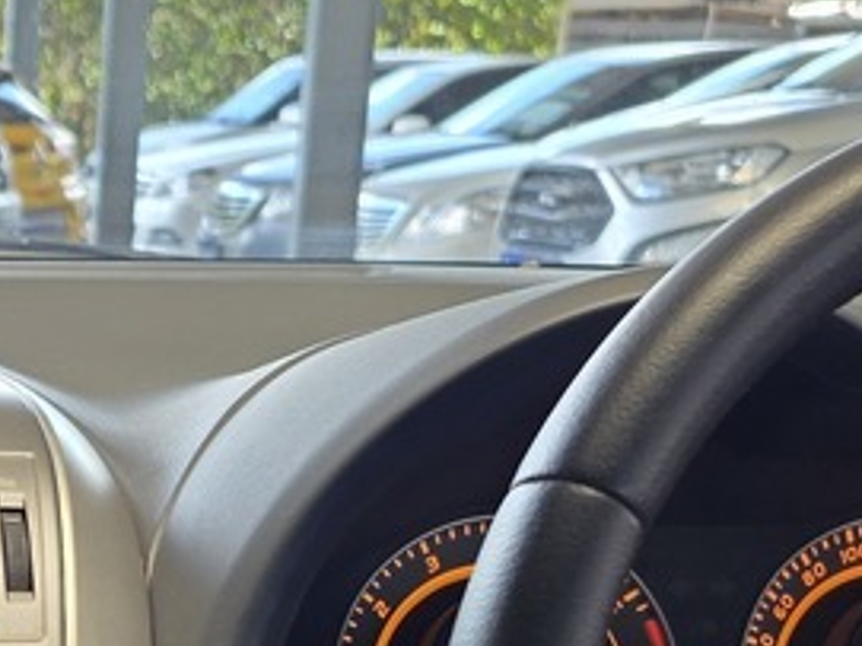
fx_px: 2165
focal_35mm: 87
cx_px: -216
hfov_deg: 20.8
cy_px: 875
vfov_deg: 16.0
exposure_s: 1/180
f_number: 1.7
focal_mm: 6.25
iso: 100
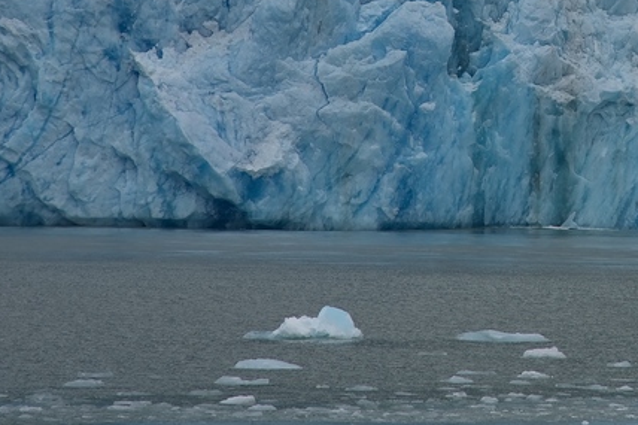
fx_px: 6359
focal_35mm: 359
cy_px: -149
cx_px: 639
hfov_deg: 5.7
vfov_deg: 3.8
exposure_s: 1/250
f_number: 5
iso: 100
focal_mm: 120
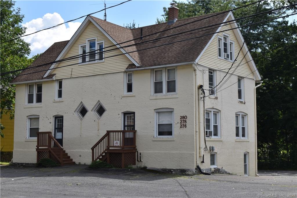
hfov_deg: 35.1
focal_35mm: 57
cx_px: 148
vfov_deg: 23.8
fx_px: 470
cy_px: 99
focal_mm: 38
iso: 100
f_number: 9
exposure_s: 1/320
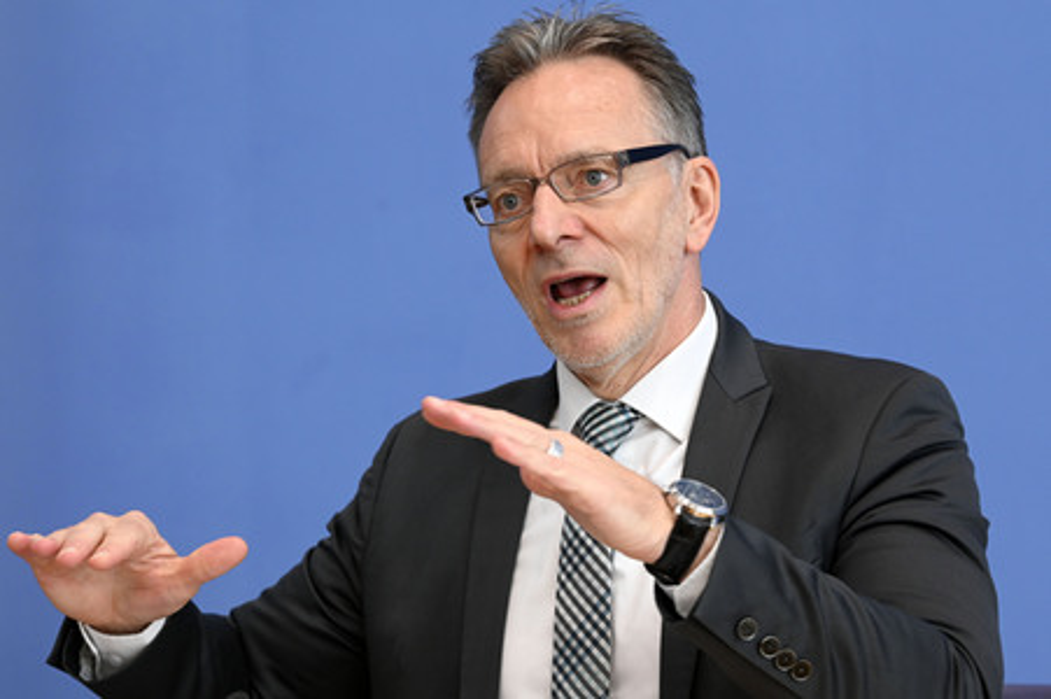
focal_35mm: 120
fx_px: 3501
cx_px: 526
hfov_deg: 17.1
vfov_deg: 11.4
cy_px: 350
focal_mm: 120
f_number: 5.6
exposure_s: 1/640
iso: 3200
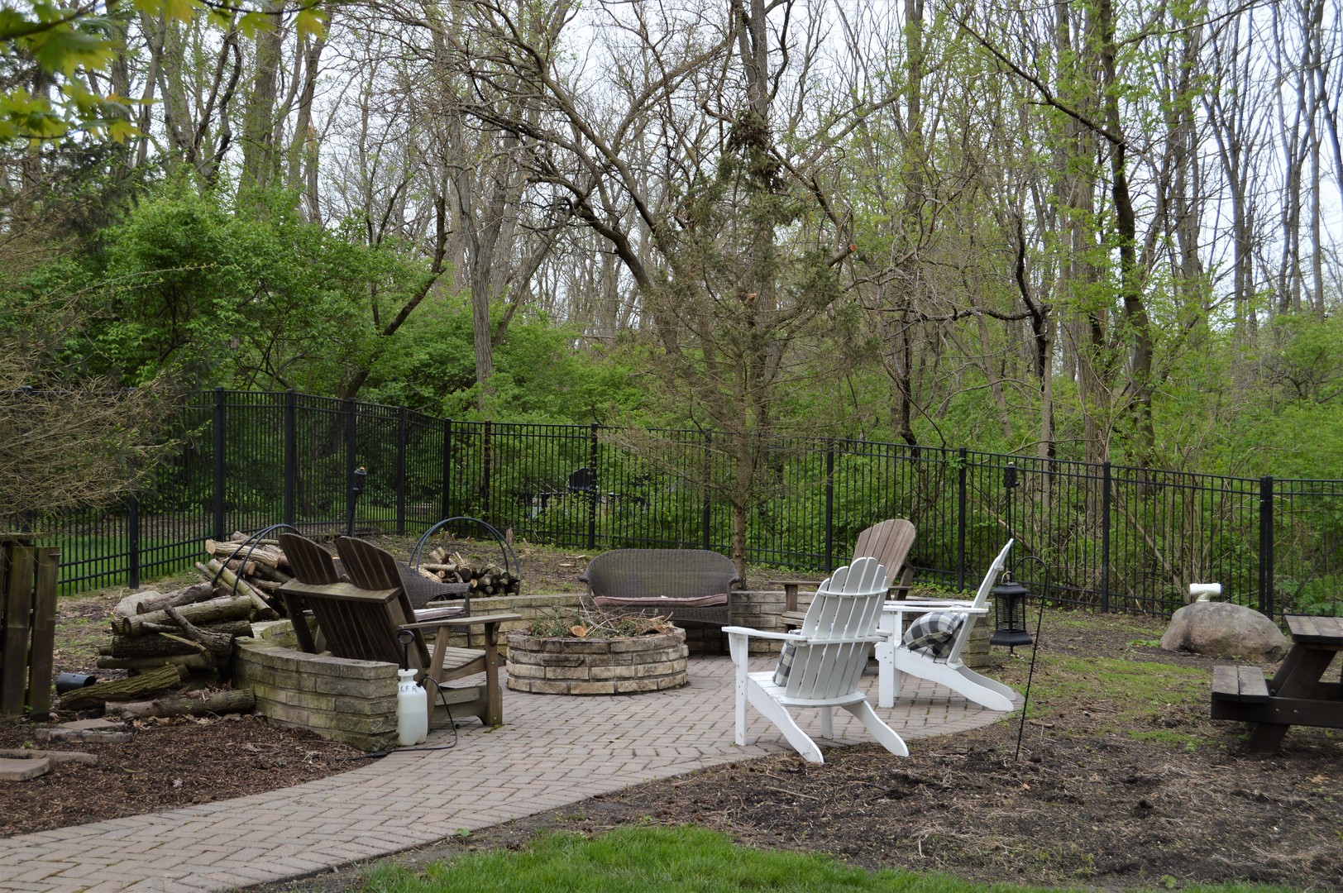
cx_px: 672
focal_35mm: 45
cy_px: 446
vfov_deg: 29.8
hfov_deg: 43.6
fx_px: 1677
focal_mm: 30
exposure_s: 1/160
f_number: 6.3
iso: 100
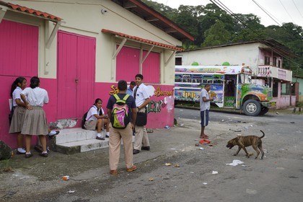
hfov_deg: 50.7
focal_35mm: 38
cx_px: 152
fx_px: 320
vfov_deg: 35.1
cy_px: 101
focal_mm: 38
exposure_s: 1/200
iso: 400
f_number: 9
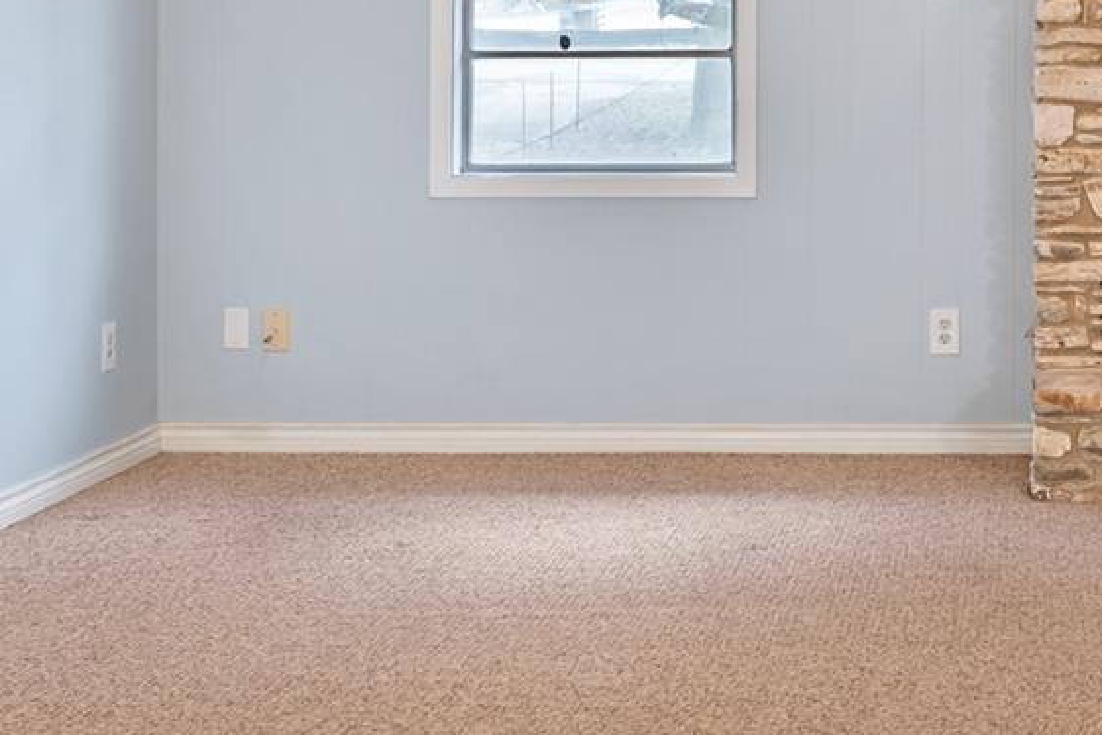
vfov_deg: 18.5
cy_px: 158
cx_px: 1194
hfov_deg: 25.8
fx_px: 2234
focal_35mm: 73
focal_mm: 20
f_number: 7.1
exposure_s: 4
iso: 100
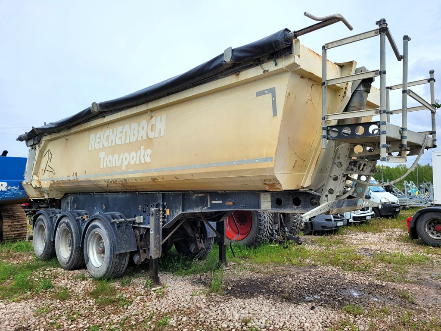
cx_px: 220
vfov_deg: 53.1
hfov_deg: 67.3
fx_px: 331
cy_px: 166
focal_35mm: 26
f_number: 1.8
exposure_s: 1/2500
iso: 40
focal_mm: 5.4
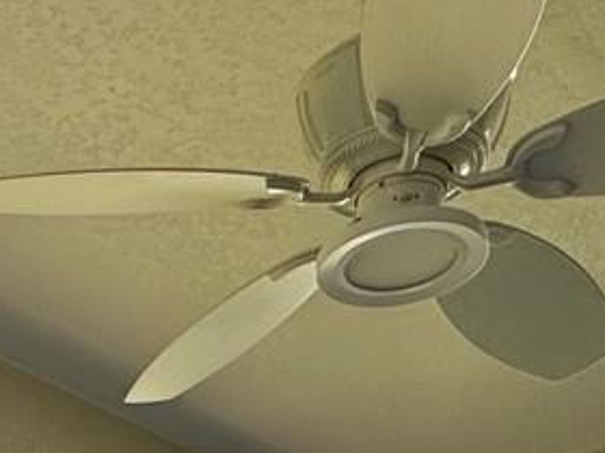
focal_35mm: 80
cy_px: 977
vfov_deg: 14.4
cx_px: -89
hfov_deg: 22.8
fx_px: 1398
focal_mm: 2.22
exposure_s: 1/537
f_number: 2.2
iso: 40
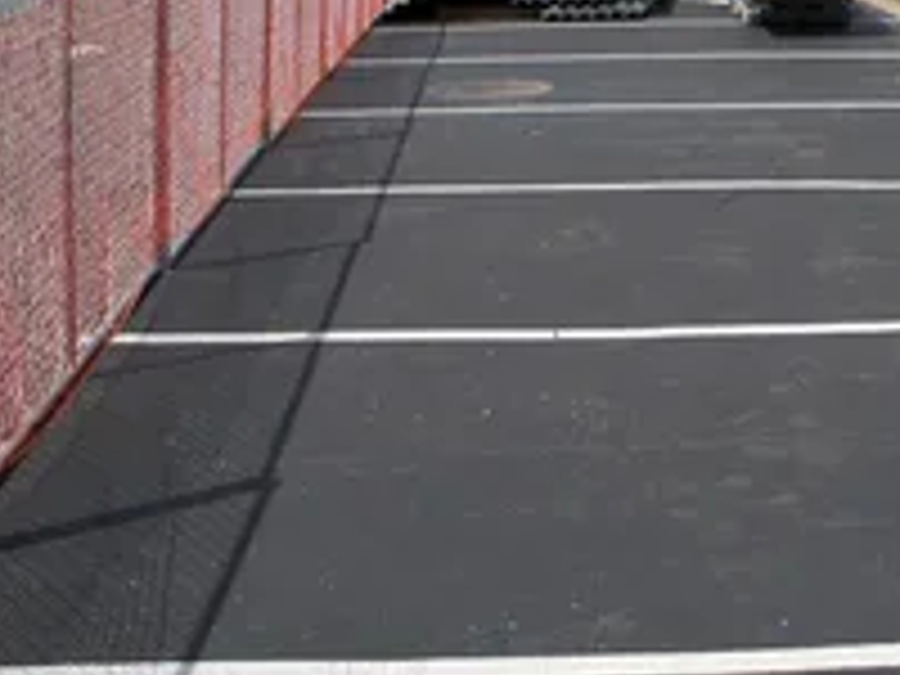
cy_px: 112
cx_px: 698
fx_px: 1872
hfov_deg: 26.6
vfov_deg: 20.2
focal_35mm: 72
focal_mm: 7.54
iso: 64
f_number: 5
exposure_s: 1/400
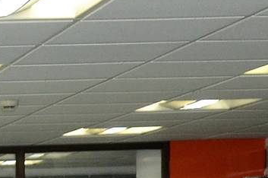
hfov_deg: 12.7
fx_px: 1115
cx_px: -177
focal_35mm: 150
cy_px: 388
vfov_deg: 8.5
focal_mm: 18
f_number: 3.5
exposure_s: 1/40
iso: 800
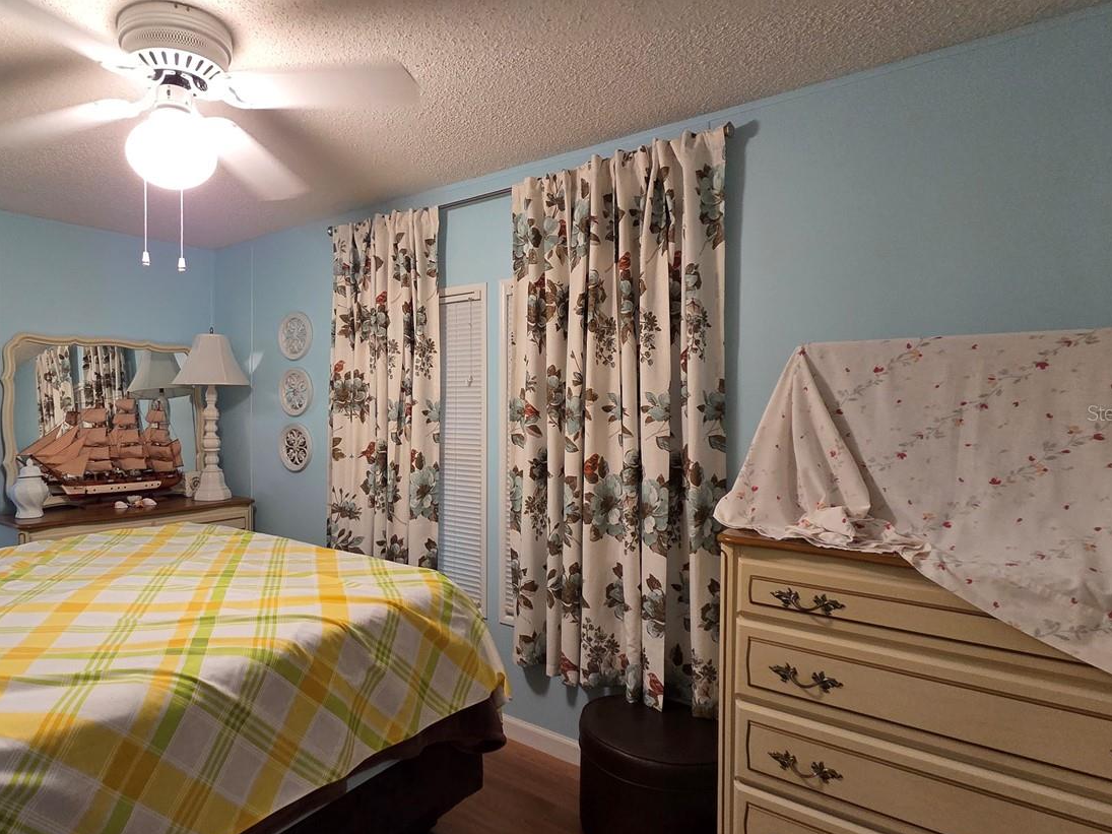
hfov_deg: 81.8
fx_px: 610
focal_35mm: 19
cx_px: 371
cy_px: 412
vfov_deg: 68.7
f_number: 2.2
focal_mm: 2.2
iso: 320
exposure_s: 1/60
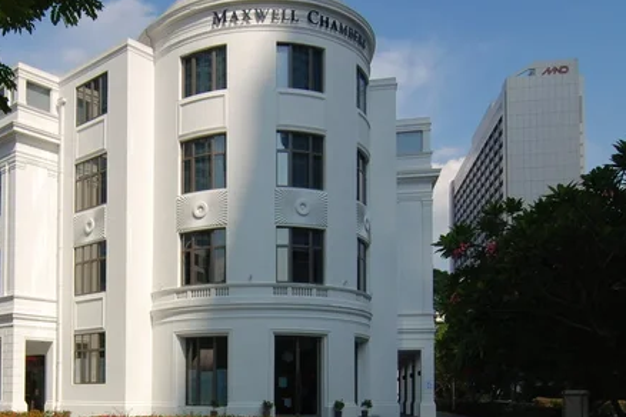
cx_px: 182
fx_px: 643
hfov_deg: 50.4
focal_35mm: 37
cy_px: 373
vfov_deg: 34.0
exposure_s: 1/250
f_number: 8
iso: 100
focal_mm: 12
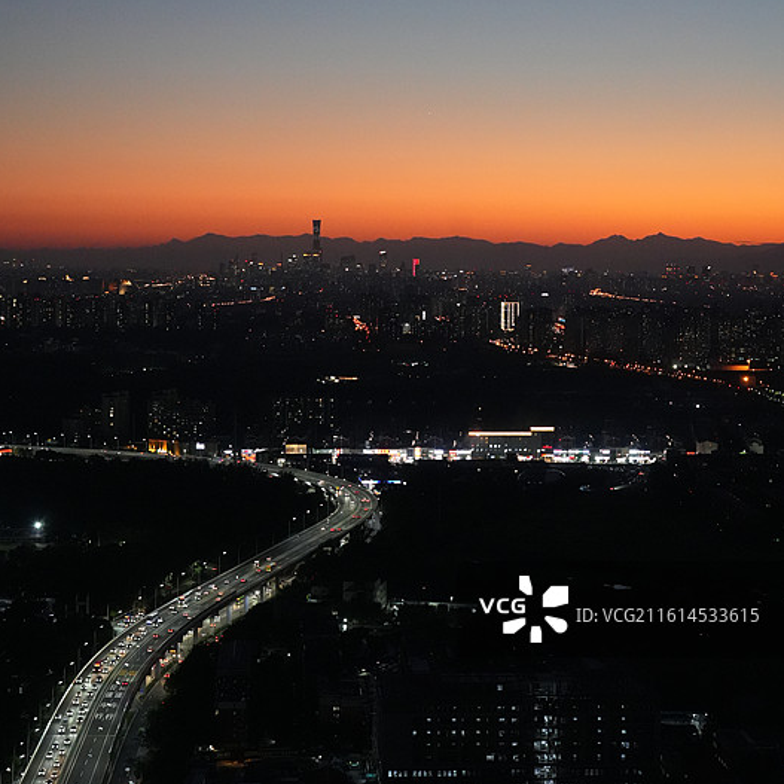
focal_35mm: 71
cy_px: 330
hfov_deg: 24.3
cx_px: 392
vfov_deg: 24.3
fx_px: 1819
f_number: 4
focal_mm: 55
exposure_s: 1/160
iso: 8000
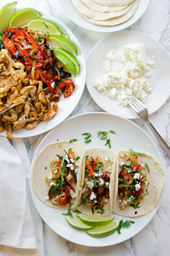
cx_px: 85
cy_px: 128
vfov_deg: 46.5
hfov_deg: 31.8
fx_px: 299
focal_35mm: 42
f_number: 5.6
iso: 800
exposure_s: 1/60
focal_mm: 28
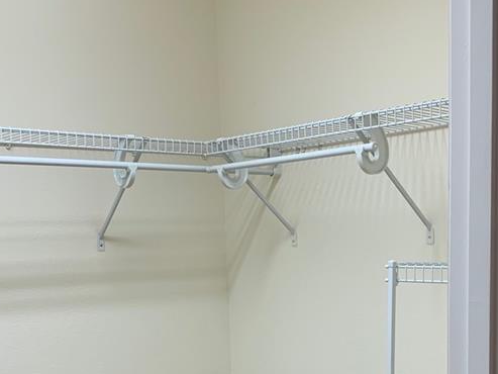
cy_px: 353
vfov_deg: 26.0
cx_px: 291
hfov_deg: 35.4
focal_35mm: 54
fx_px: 777
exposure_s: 1/60
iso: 50
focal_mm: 4.25
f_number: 1.8
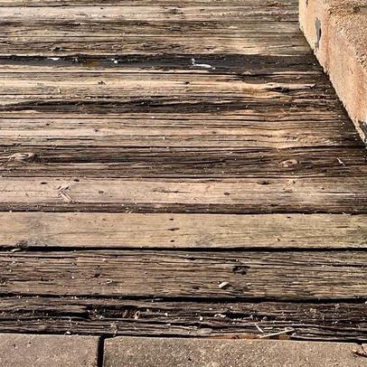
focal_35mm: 87
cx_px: 79
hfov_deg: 19.8
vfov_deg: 17.8
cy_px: -186
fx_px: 1044
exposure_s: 1/6211
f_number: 1.5
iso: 50
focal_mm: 5.7
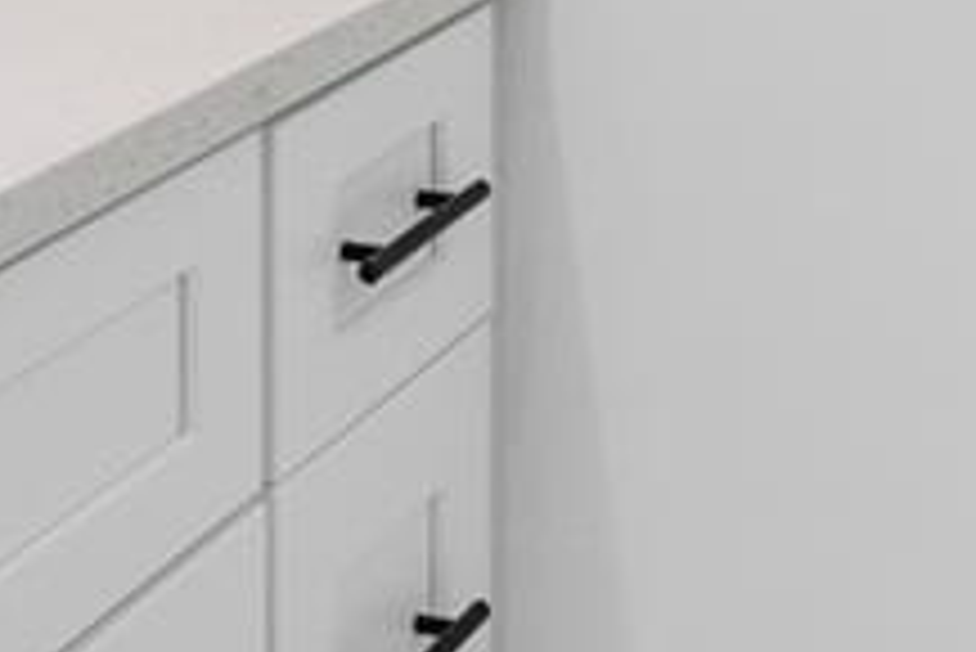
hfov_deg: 17.3
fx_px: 3201
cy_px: -683
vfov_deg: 10.6
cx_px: 598
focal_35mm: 118
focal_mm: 16
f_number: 11
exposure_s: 1/30
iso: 125
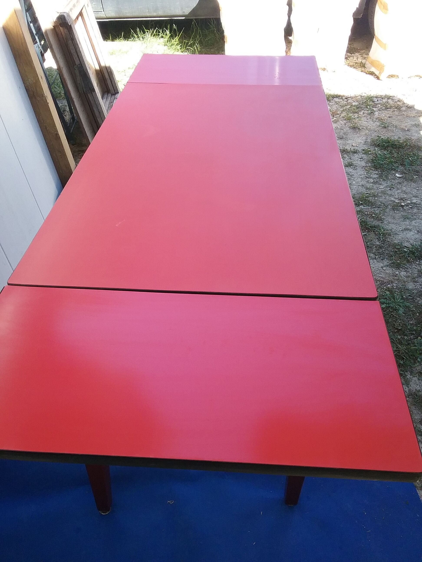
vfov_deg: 58.4
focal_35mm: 31
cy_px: 281
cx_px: 211
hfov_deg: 45.4
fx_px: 504
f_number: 2.2
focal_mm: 3.3
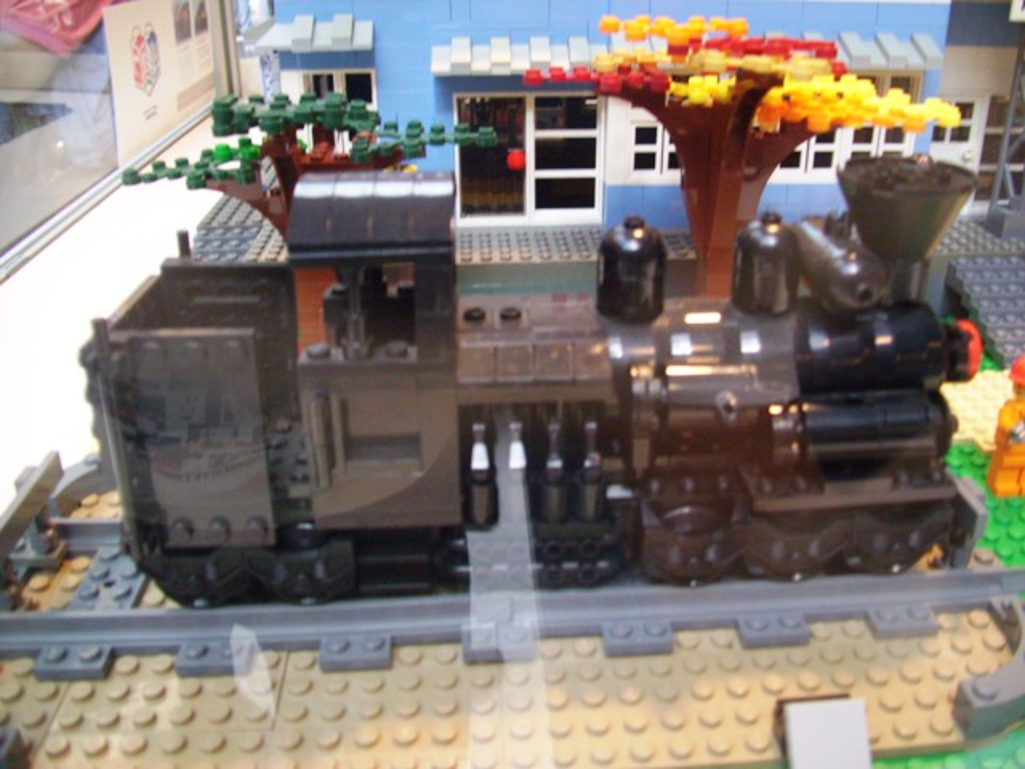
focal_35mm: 32
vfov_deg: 44.2
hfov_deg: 56.8
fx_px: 948
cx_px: 512
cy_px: 384
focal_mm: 5.7
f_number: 2.9
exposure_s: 1/15
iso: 160
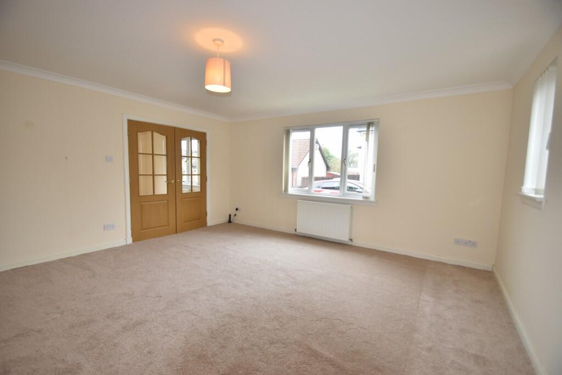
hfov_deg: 100.4
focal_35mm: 15
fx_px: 234
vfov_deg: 77.3
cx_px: 281
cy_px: 188
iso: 320
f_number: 4.5
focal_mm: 10
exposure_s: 1/60
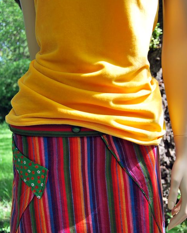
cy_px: 130
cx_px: 93
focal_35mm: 41
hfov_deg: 36.5
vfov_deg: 44.7
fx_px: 283
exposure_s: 1/125
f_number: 5.6
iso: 125
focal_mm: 24
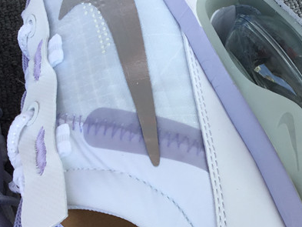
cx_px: 244
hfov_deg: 26.8
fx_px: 620
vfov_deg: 20.7
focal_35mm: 71
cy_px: 124
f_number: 2.4
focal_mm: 3.3
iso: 25
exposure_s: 1/351
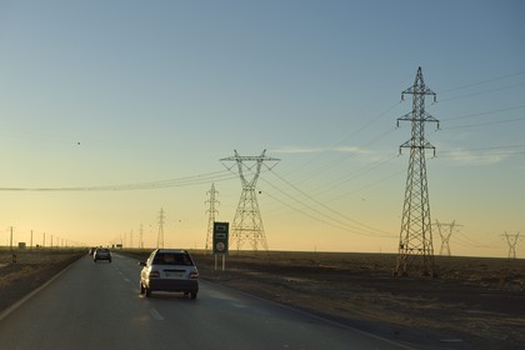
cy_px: 175
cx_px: 262
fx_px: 1021
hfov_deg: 28.8
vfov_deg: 19.5
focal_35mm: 70
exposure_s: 1/1000
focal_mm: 70
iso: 400
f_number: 10
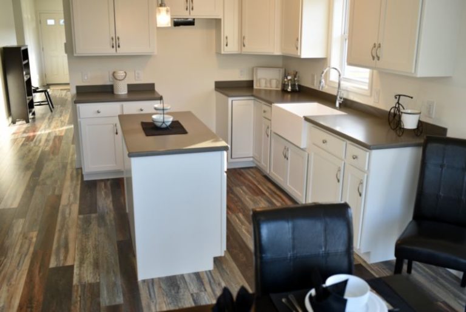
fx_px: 453
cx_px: 233
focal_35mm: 35
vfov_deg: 37.9
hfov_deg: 54.4
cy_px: 156
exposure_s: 1/80
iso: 400
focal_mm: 35
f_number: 4.5
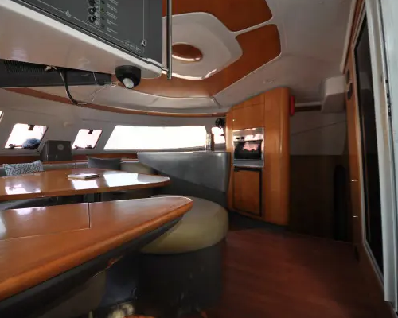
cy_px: 151
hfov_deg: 85.7
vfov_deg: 73.7
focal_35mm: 18
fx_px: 212
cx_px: 167
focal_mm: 10
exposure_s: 1/200
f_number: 3.5
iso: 320
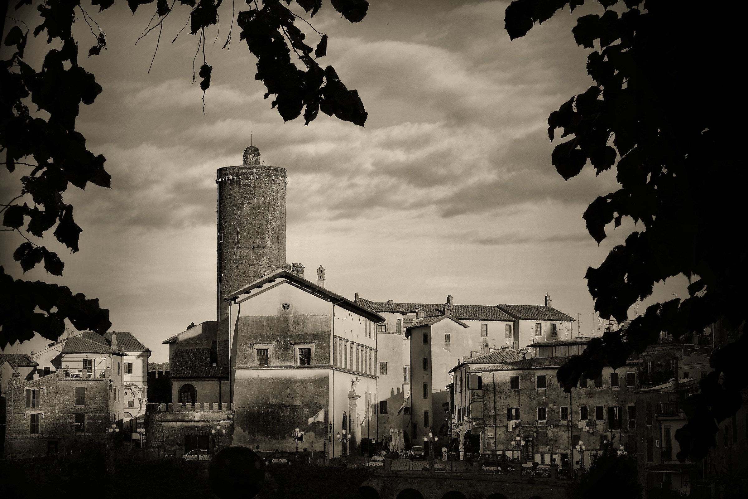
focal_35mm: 83
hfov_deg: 24.5
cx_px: 374
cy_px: 250
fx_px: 1724
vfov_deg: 16.5
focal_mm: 55
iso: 400
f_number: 9
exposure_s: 1/420
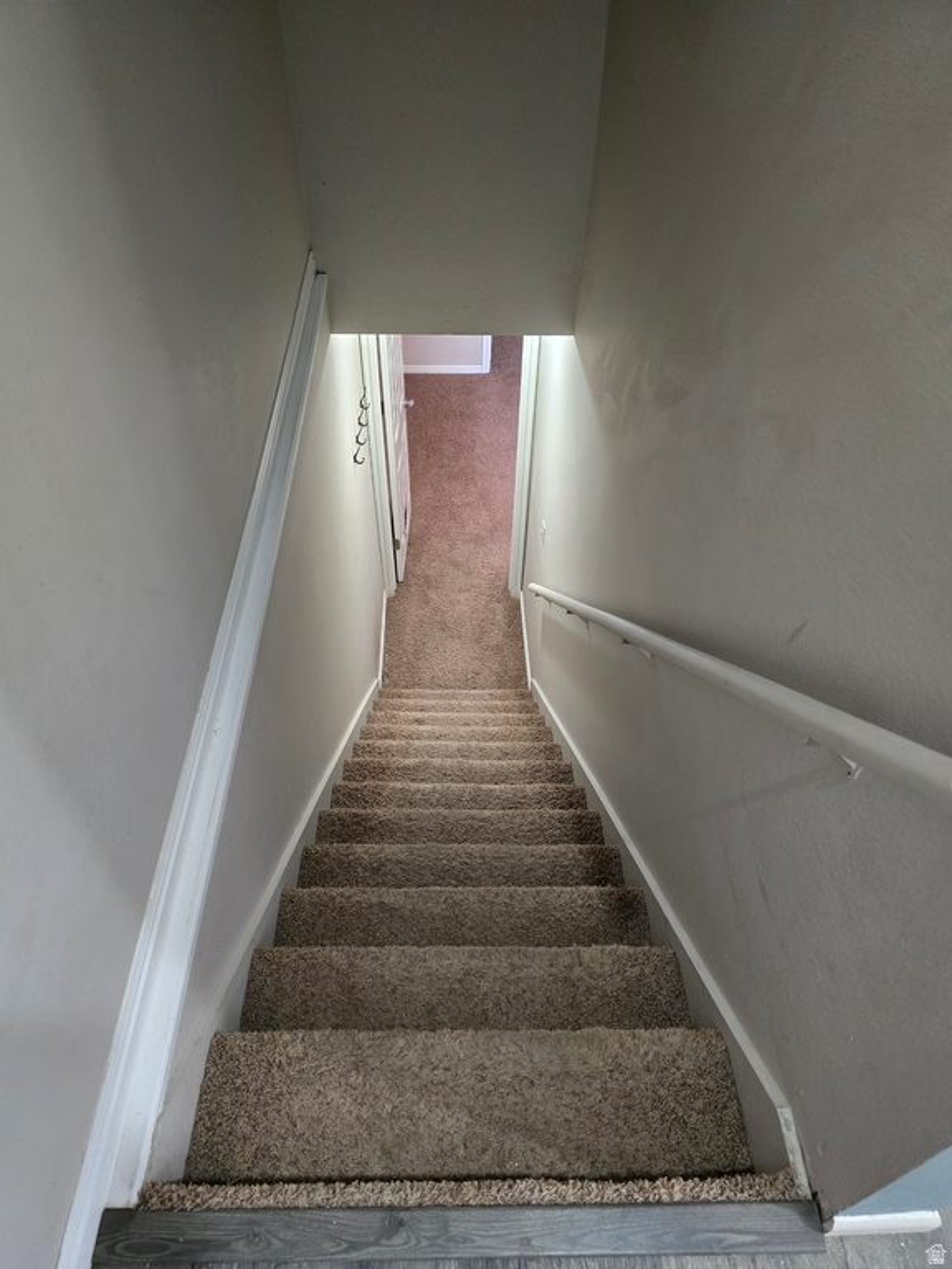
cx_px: 476
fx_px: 843
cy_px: 634
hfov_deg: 58.9
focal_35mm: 23
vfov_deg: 73.9
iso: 800
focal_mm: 6.3
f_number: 1.7
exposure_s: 1/60
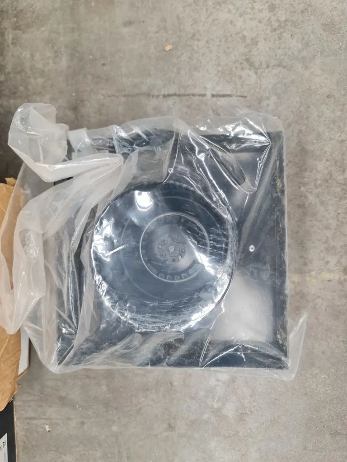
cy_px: 231
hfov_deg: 54.9
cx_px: 174
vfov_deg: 69.4
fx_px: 334
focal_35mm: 25
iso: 160
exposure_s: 1/100
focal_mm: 7
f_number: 1.8
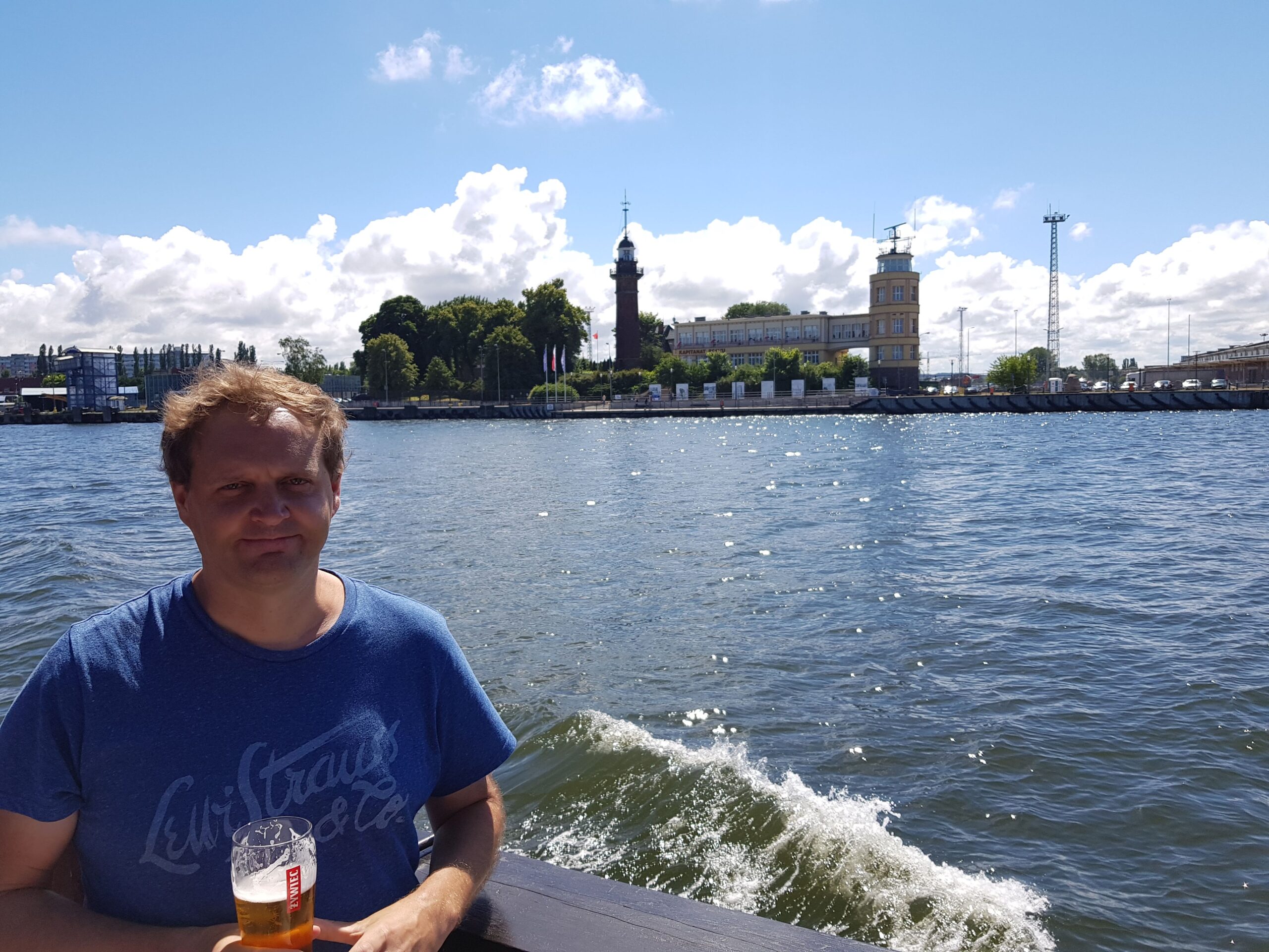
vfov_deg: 53.1
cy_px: 476
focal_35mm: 26
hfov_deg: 67.3
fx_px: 953
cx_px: 634
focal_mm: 4.2
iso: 40
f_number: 1.7
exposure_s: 1/2328
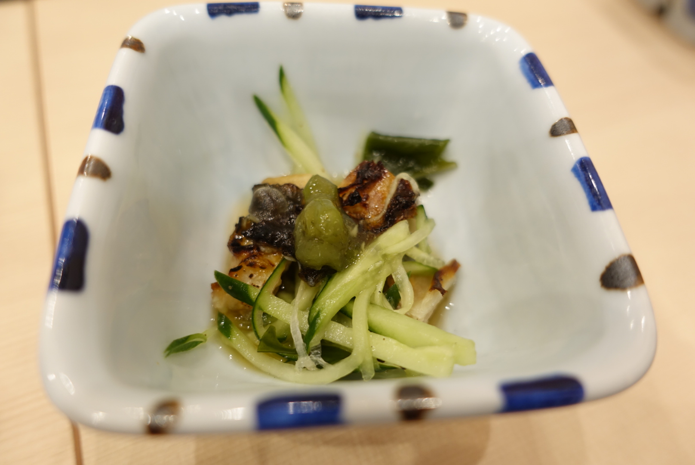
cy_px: 232
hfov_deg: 73.7
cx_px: 348
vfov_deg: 53.2
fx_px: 464
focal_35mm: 24
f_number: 2.2
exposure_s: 1/30
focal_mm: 8.8
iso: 125
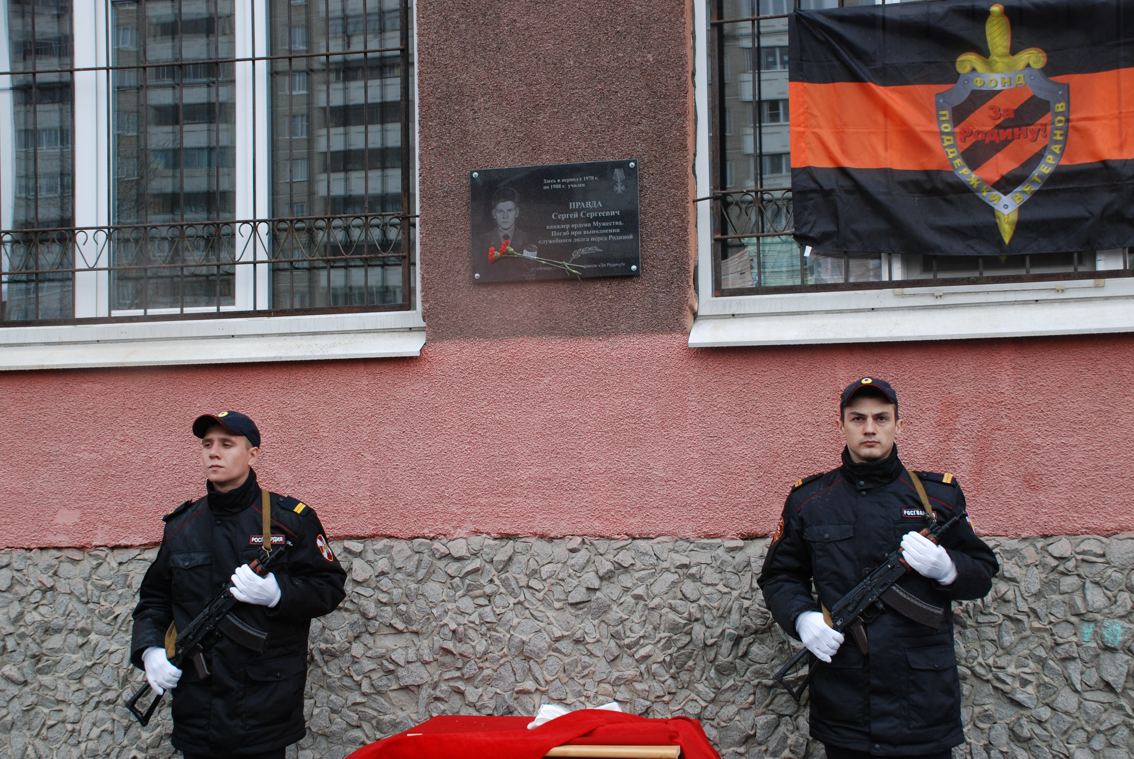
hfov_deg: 40.7
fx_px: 1530
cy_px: 386
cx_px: 567
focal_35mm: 49
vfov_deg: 27.9
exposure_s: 1/125
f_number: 5.6
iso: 320
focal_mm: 31
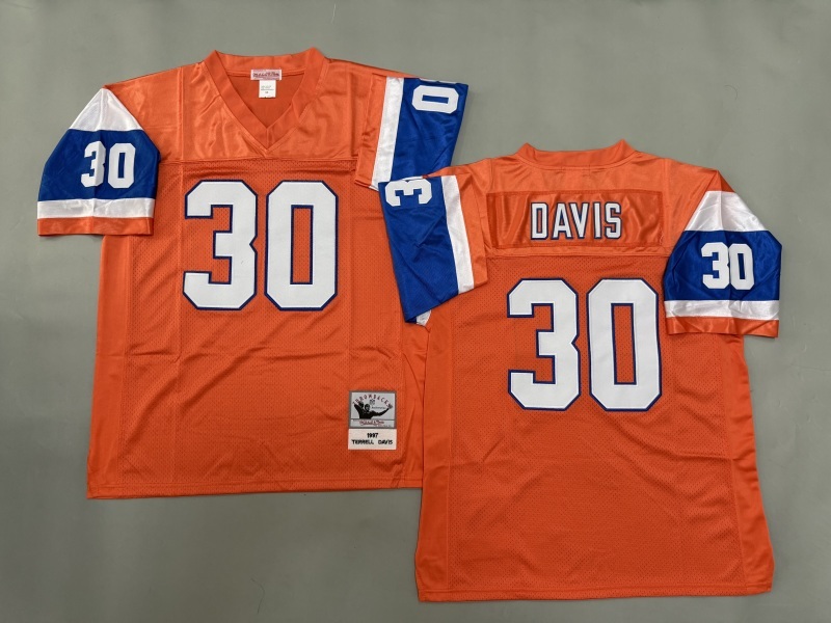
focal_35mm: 24
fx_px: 576
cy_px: 312
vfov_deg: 56.8
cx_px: 416
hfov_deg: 71.6
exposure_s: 1/100
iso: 200
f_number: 1.78
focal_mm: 6.76
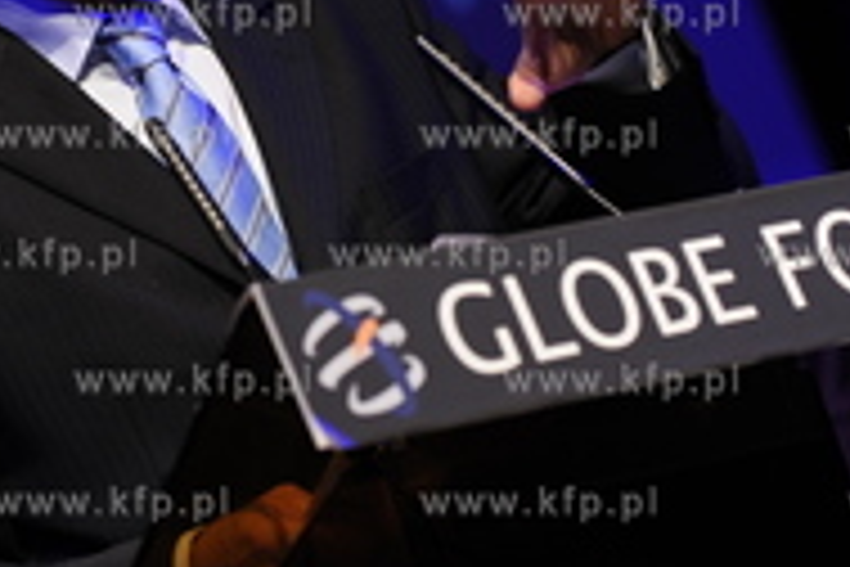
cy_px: 72
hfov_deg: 8.1
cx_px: 351
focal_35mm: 254
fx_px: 5997
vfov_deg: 5.4
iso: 800
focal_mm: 120
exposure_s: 1/125
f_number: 4
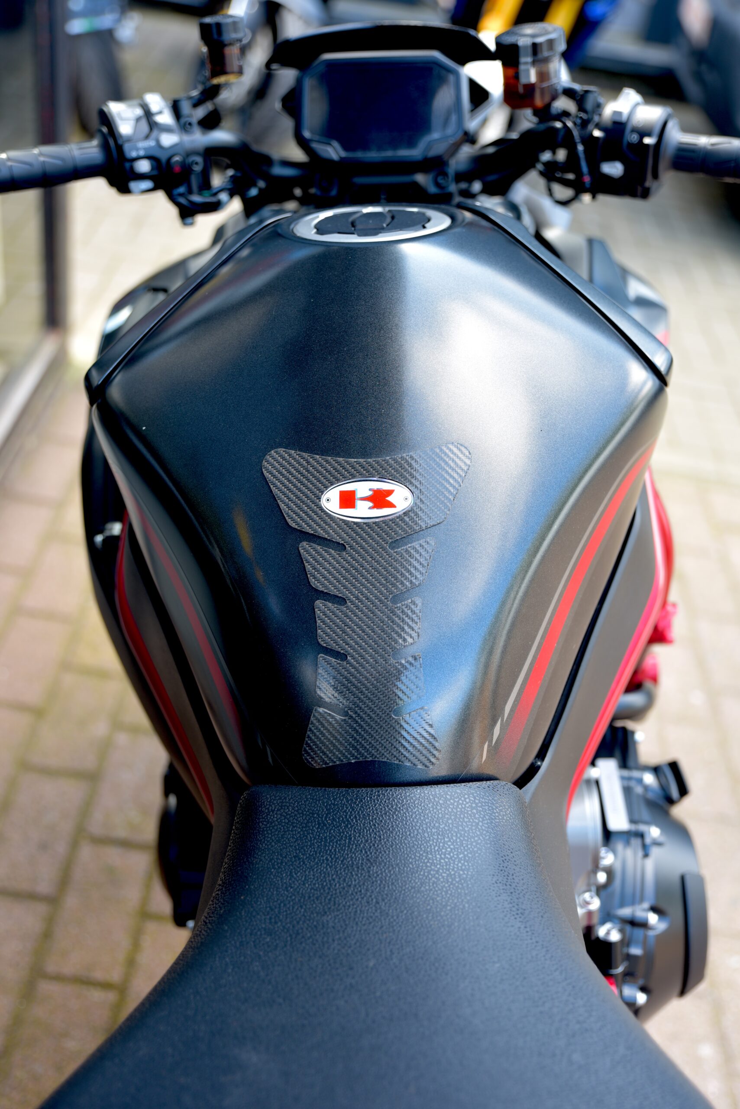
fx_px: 1294
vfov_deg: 46.4
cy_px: 554
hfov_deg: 31.9
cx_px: 370
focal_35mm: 42
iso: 100
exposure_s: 1/50
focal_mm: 42
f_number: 2.8
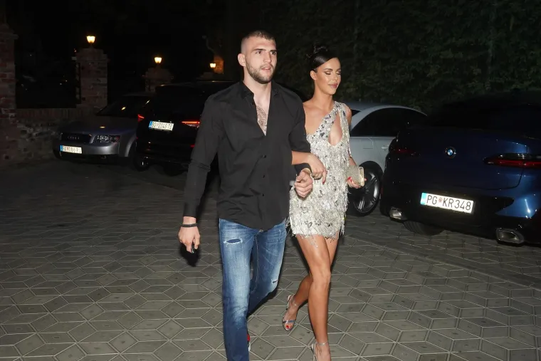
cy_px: 180
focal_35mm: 36
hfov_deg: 53.1
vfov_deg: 36.9
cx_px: 270
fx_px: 541
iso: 2000
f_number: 4.5
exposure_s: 1/250
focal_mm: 24
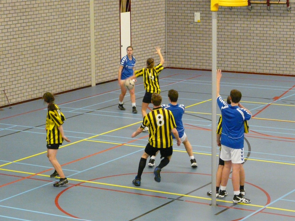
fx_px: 997
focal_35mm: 117
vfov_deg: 12.7
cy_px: 110
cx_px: 148
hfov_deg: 16.8
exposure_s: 1/60
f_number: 3.6
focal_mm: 19.2
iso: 1000
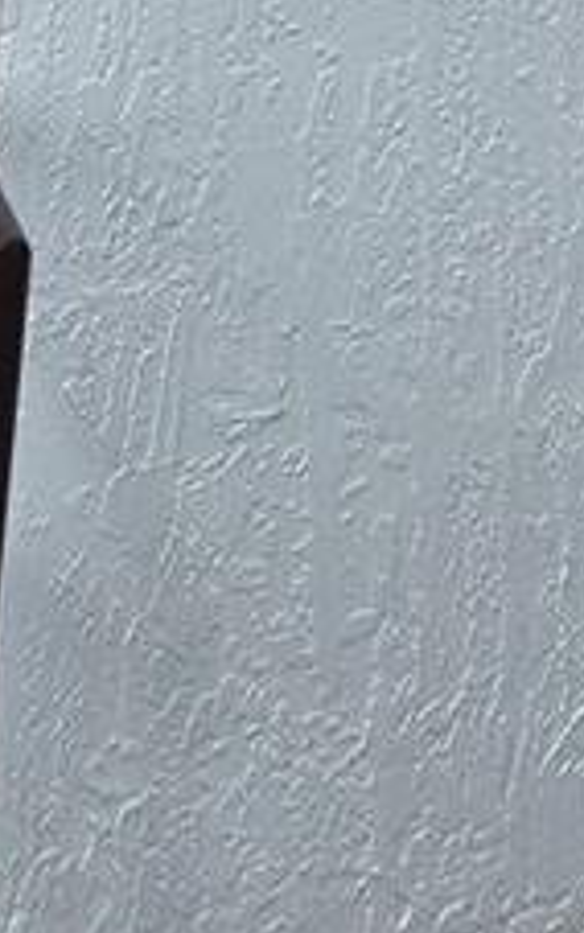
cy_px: -1295
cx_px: 419
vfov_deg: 15.3
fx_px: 1858
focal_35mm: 73
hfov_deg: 17.8
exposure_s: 1/2005
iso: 50
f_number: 2.2
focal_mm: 2.2
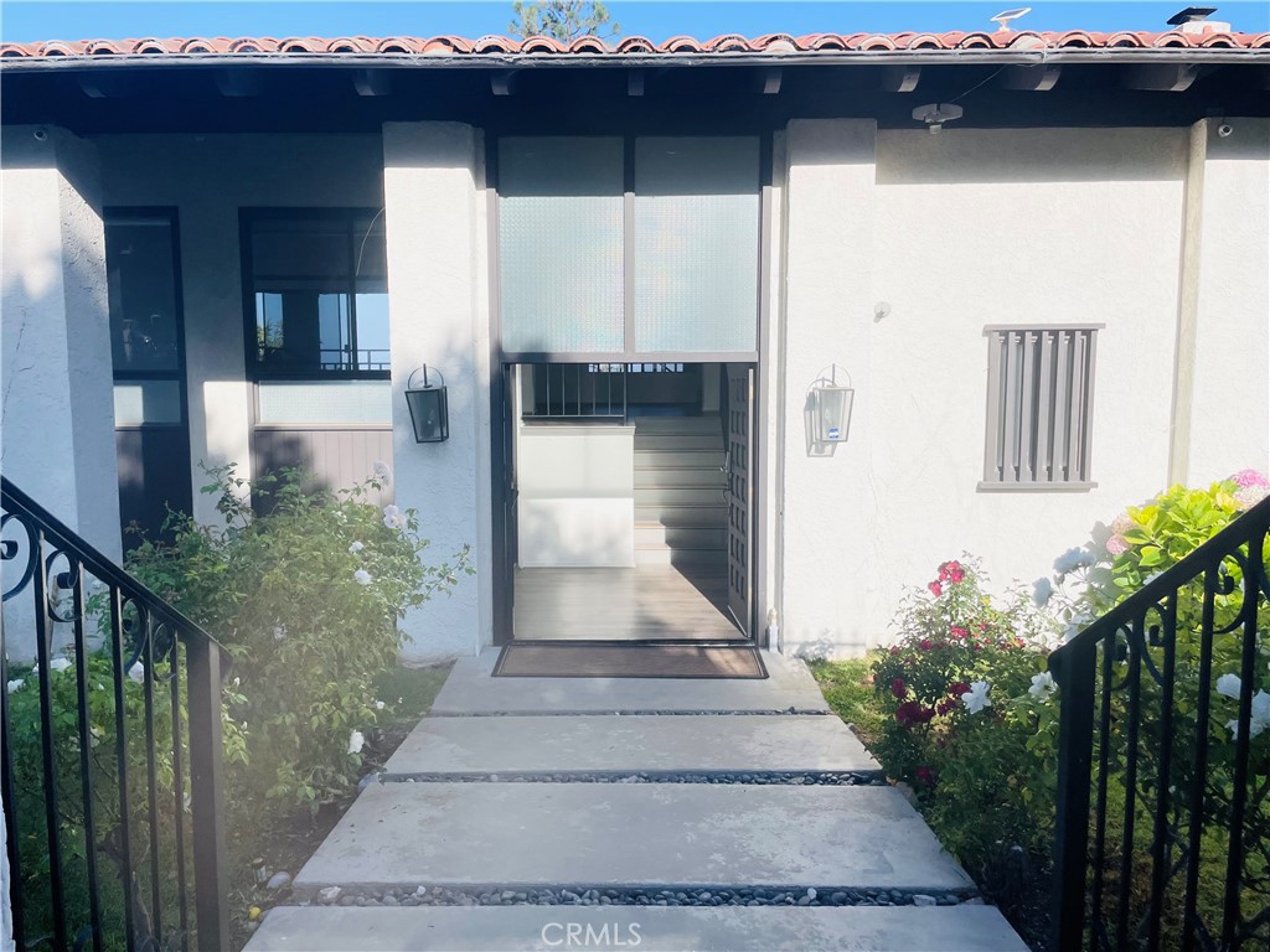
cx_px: 635
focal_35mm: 26
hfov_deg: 67.3
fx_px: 954
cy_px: 476
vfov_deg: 53.1
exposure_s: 1/4651
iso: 32
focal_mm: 4.2
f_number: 1.6
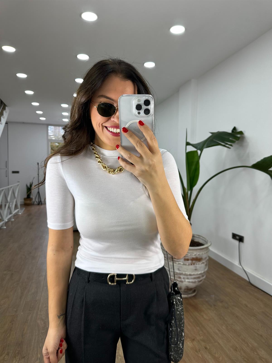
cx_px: 136
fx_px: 251
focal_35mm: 24
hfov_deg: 56.8
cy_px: 182
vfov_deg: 71.6
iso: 50
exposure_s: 1/103
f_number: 1.78
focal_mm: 6.86
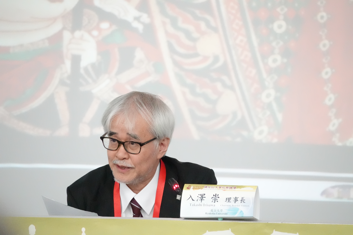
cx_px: 176
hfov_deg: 5.0
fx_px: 4040
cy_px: 118
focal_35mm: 412
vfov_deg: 3.3
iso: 6400
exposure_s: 1/100
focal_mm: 151.11
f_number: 4
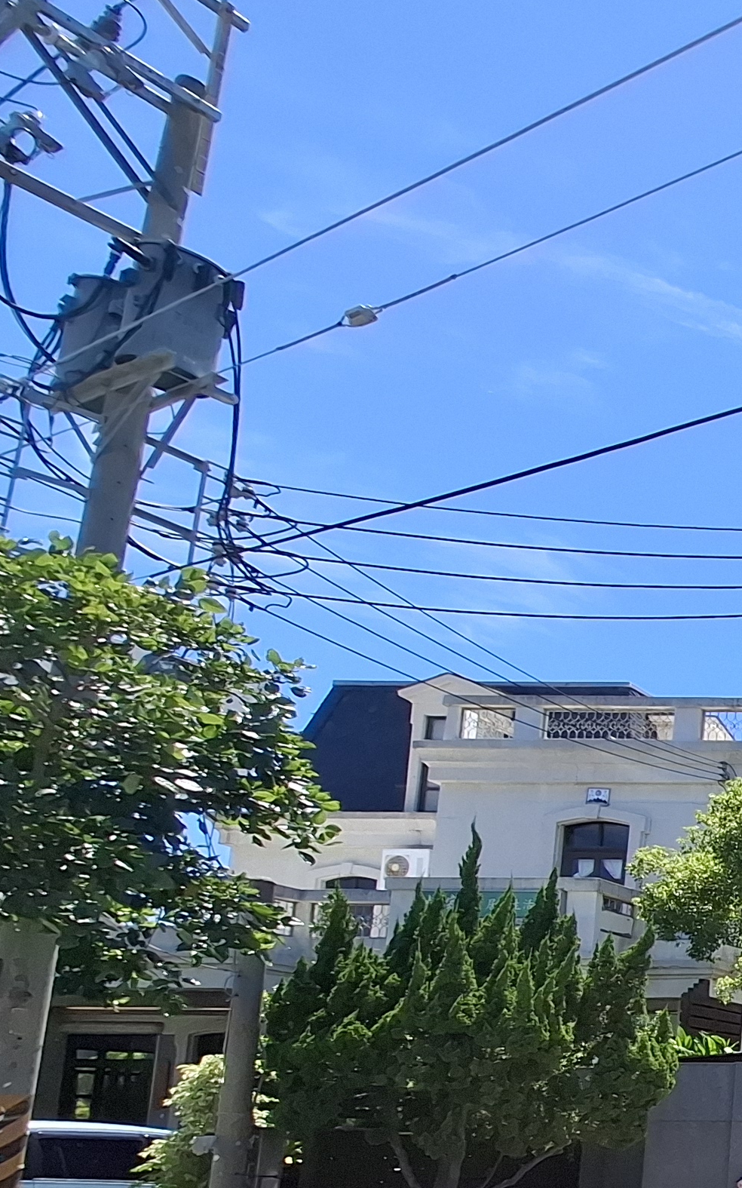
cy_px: 993
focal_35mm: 35
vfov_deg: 51.0
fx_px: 1133
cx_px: 1383
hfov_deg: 21.2
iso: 40
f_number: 2.2
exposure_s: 1/687
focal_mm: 1.74
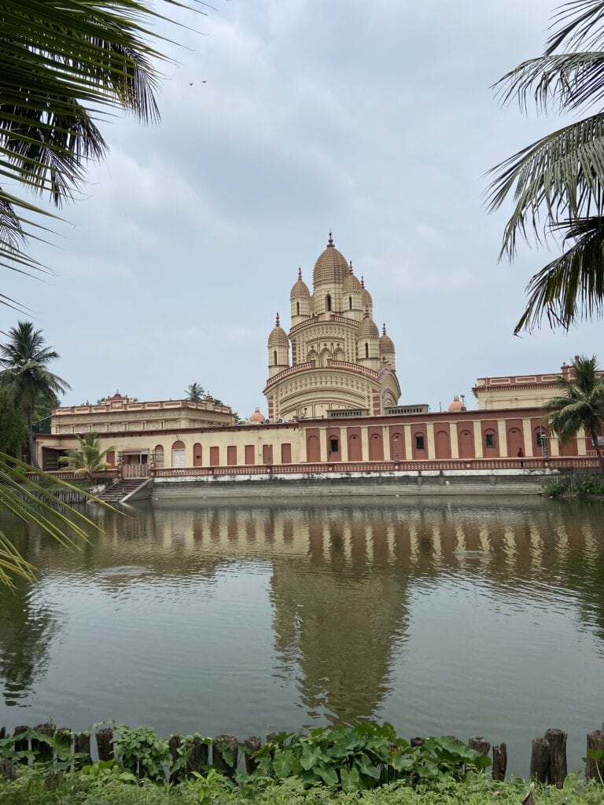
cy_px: 402
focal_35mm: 26
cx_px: 302
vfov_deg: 67.3
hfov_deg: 53.1
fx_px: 605
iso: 32
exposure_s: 1/5495
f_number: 1.8
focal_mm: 4.25
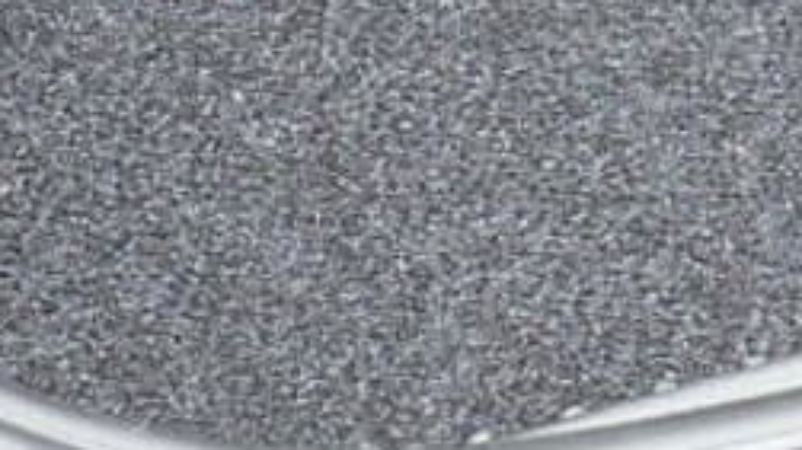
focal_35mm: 325
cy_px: -1369
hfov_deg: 6.6
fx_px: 6909
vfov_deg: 3.5
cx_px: 1090
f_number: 7.1
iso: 800
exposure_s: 1/60
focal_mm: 27
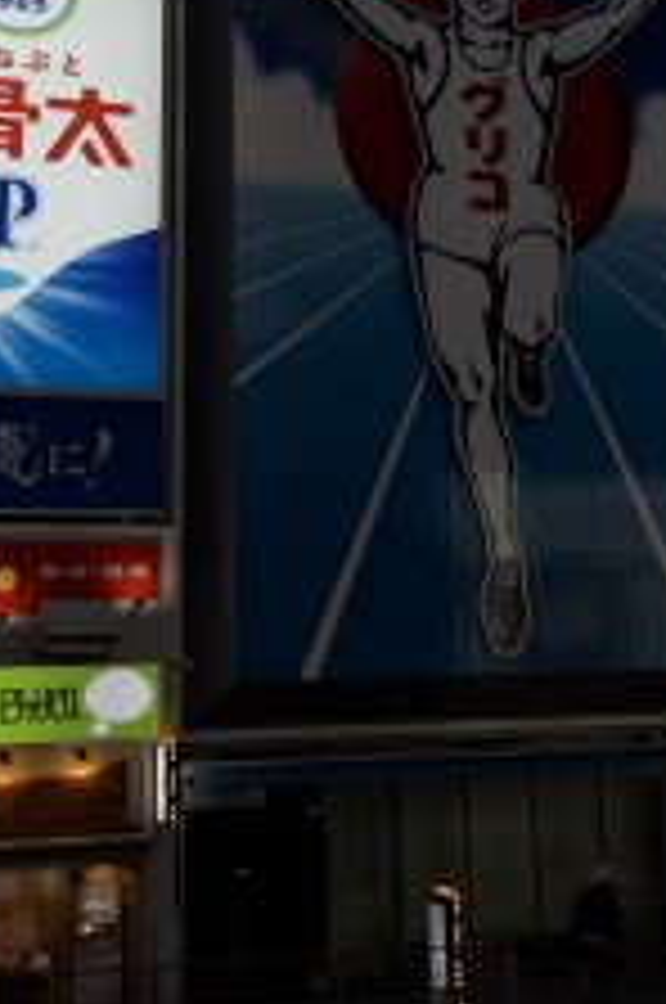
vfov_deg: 29.4
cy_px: 122
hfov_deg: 20.4
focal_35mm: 66
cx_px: 500
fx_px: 1837
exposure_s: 1/80
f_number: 3.5
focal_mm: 24
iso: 100
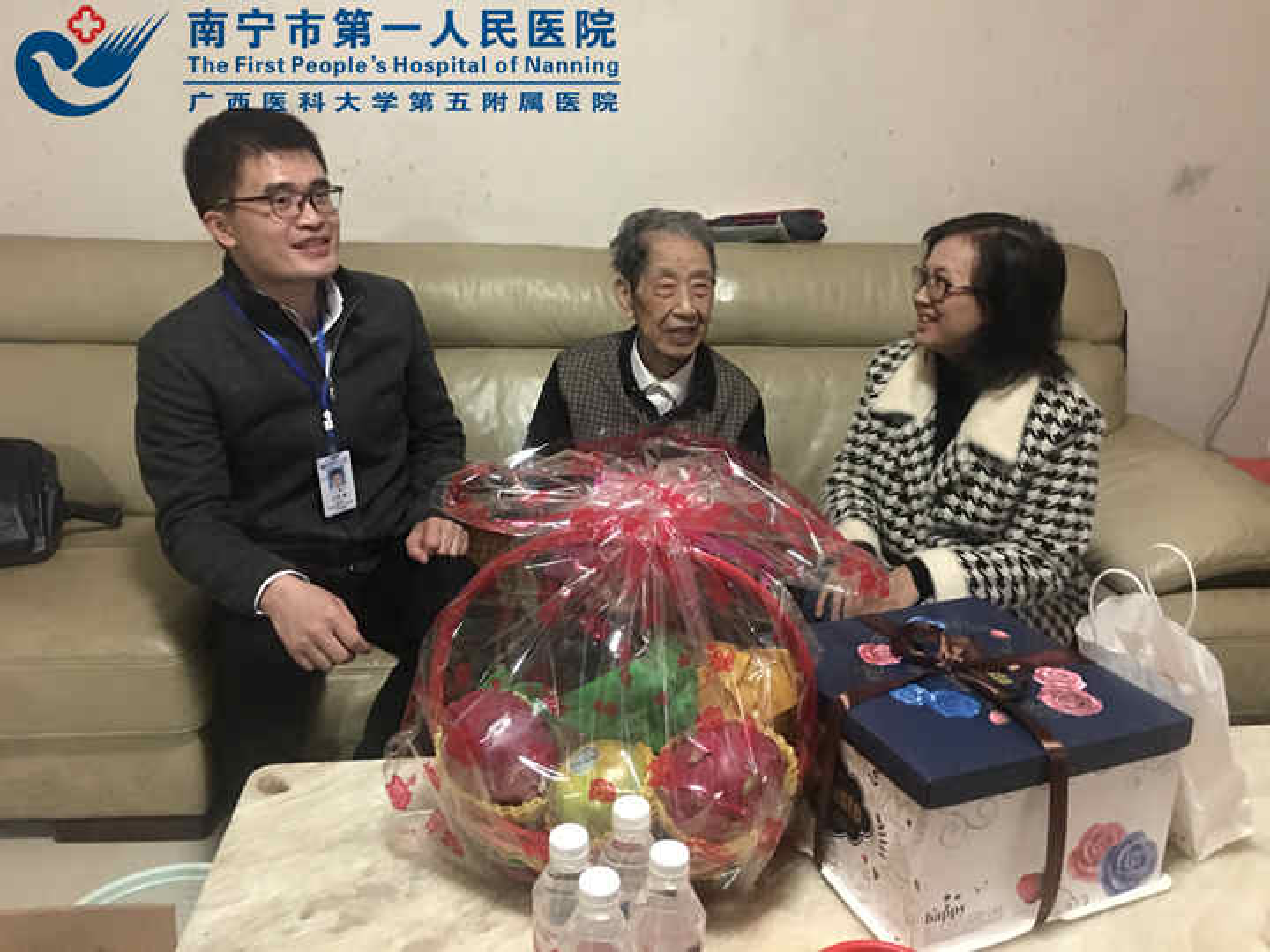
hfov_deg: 61.7
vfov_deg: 48.2
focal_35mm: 29
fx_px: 1064
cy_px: 476
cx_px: 635
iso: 250
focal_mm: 4.15
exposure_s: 1/4
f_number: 2.2
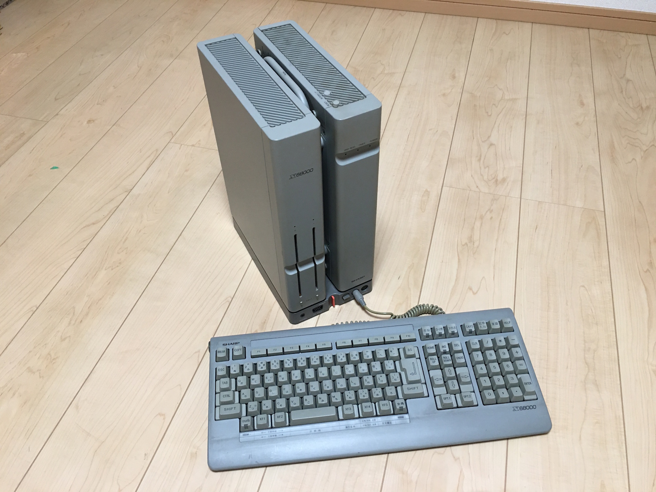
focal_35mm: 29
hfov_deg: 61.7
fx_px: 550
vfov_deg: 48.2
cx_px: 328
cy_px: 246
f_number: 2.2
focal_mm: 4.15
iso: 50
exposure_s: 1/15
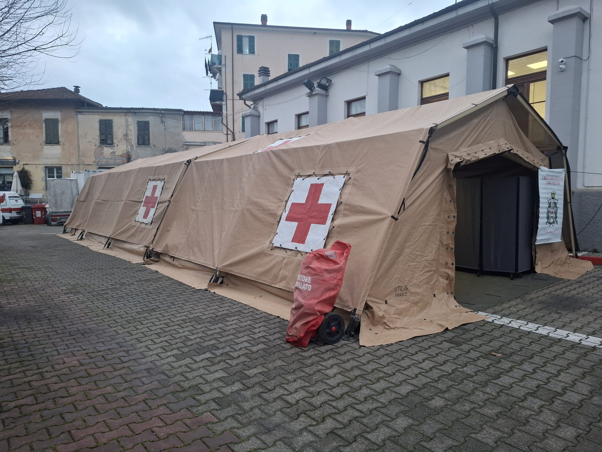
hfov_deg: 73.9
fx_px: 400
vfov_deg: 58.9
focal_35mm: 23
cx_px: 301
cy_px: 226
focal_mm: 5.54
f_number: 1.8
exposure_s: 1/100
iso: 160
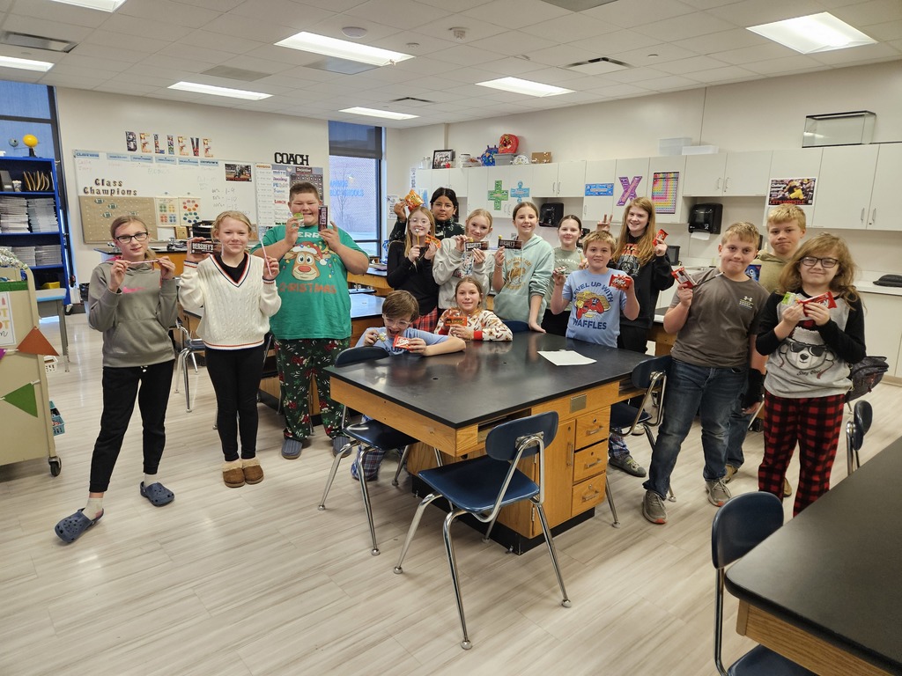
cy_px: 338
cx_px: 451
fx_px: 599
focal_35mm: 23
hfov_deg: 73.9
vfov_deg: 58.9
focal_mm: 5.4
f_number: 1.8
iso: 250
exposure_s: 1/120
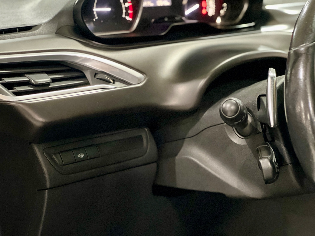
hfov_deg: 25.3
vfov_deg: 19.1
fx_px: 701
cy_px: 118
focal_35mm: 77
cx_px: 158
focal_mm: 9
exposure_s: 1/15
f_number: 2.8
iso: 1000
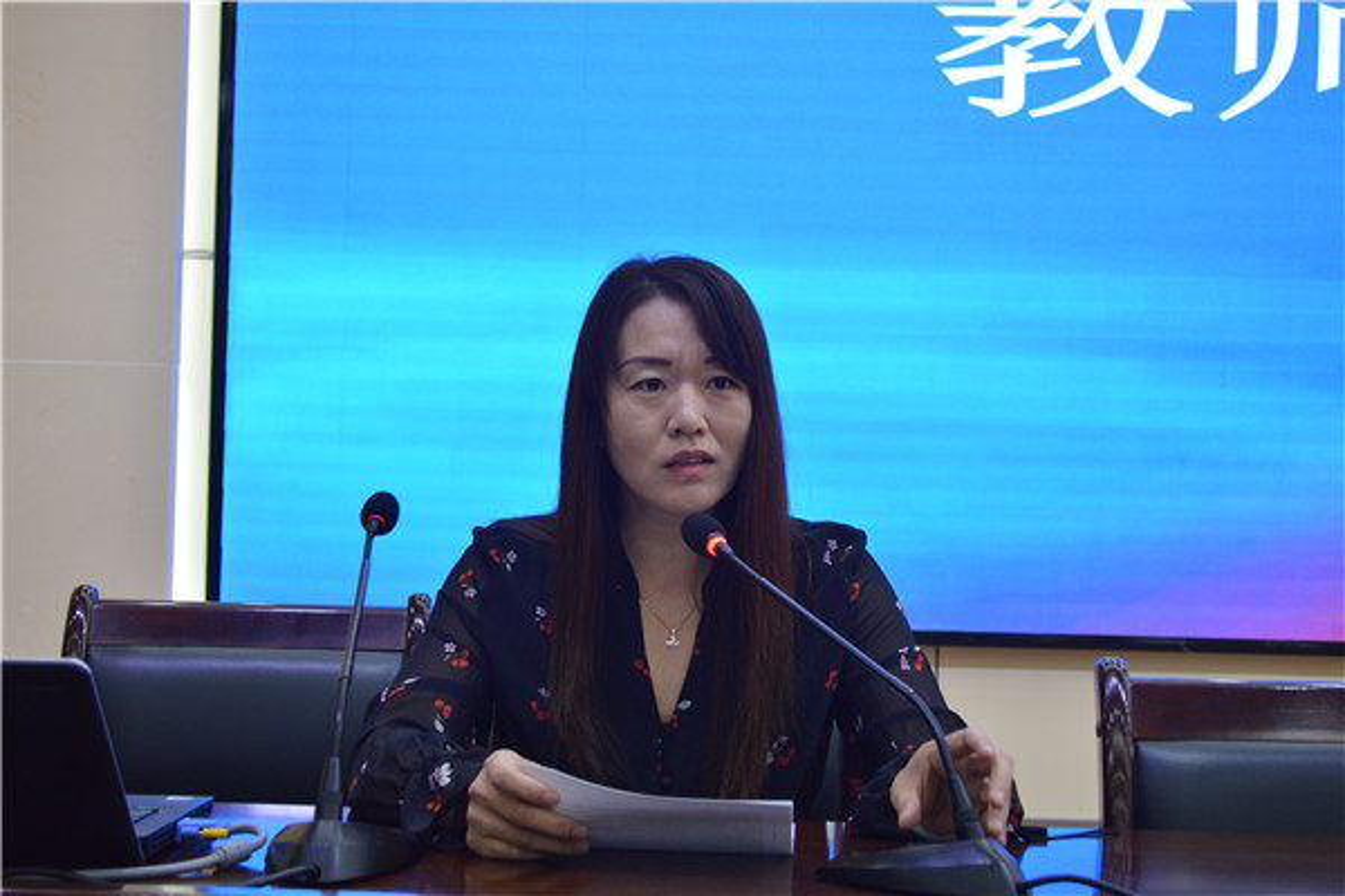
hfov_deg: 36.9
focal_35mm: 54
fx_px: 2017
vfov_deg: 25.1
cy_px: 448
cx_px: 672
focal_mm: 36
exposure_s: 1/40
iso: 400
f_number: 5
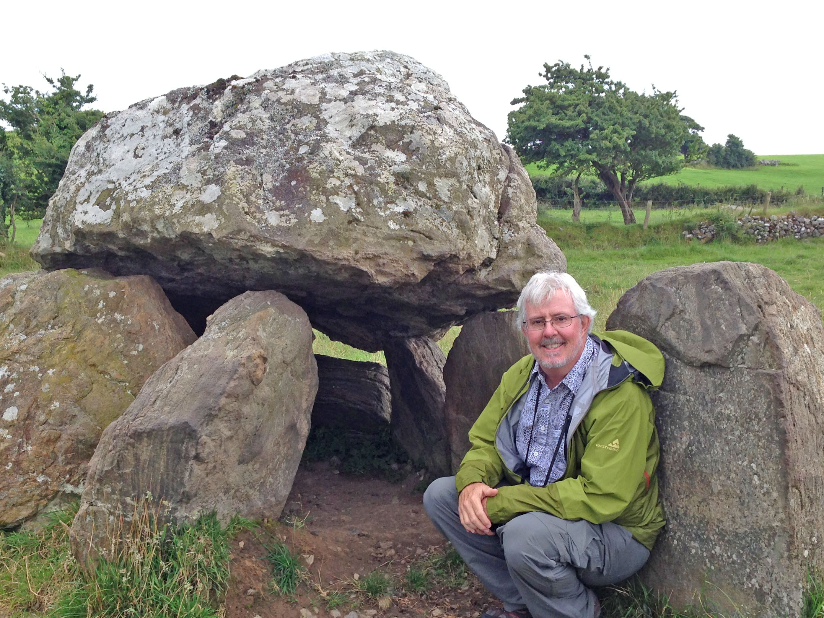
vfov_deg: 28.9
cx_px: 421
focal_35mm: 50
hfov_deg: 38.2
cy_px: 426
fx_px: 1190
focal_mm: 4.13
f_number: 2.4
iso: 50
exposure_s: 1/166
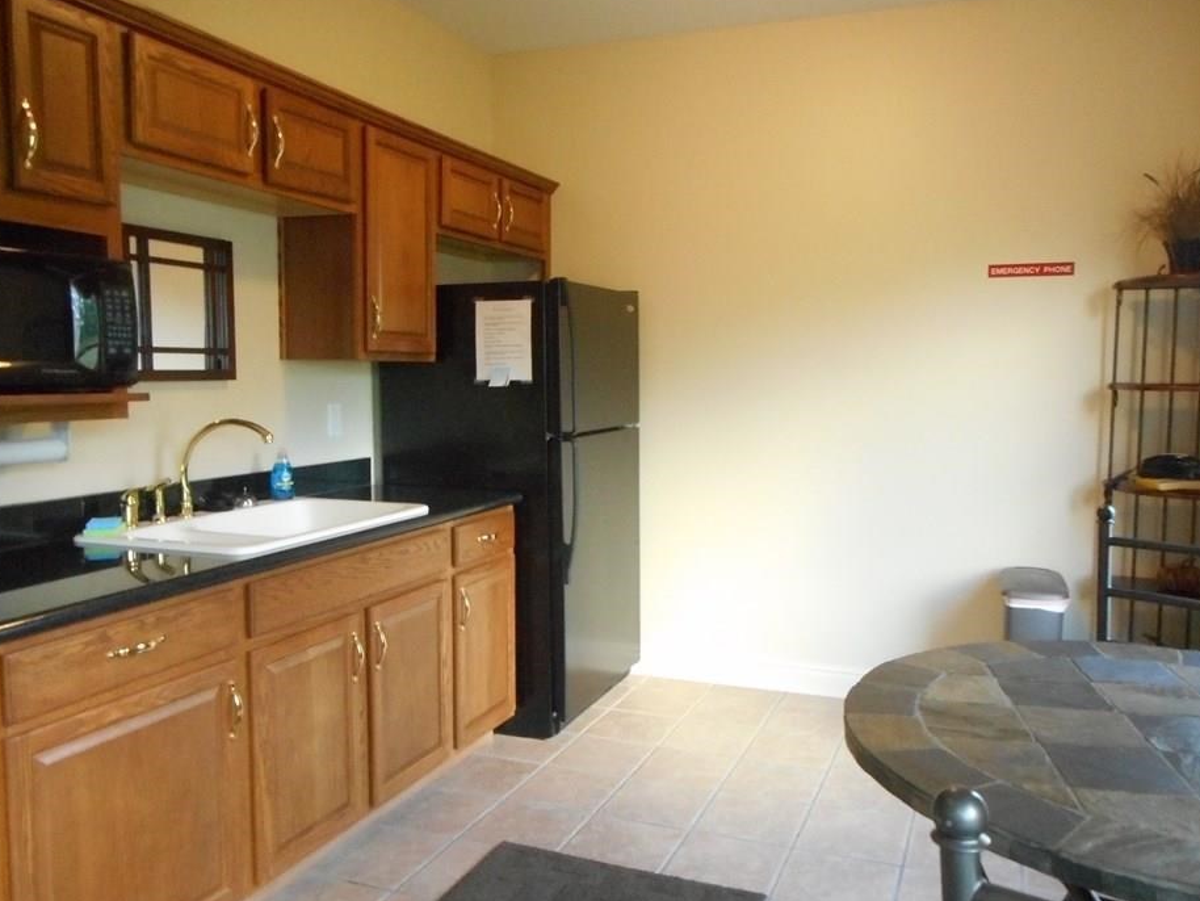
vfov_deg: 49.8
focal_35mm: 28
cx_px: 632
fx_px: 971
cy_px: 464
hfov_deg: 63.4
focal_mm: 4.5
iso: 720
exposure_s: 1/25
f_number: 3.7
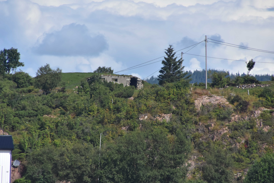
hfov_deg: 4.6
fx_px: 3425
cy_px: 92
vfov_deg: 3.1
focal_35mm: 450
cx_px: 137
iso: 800
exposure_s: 1/500
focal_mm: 300
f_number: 9
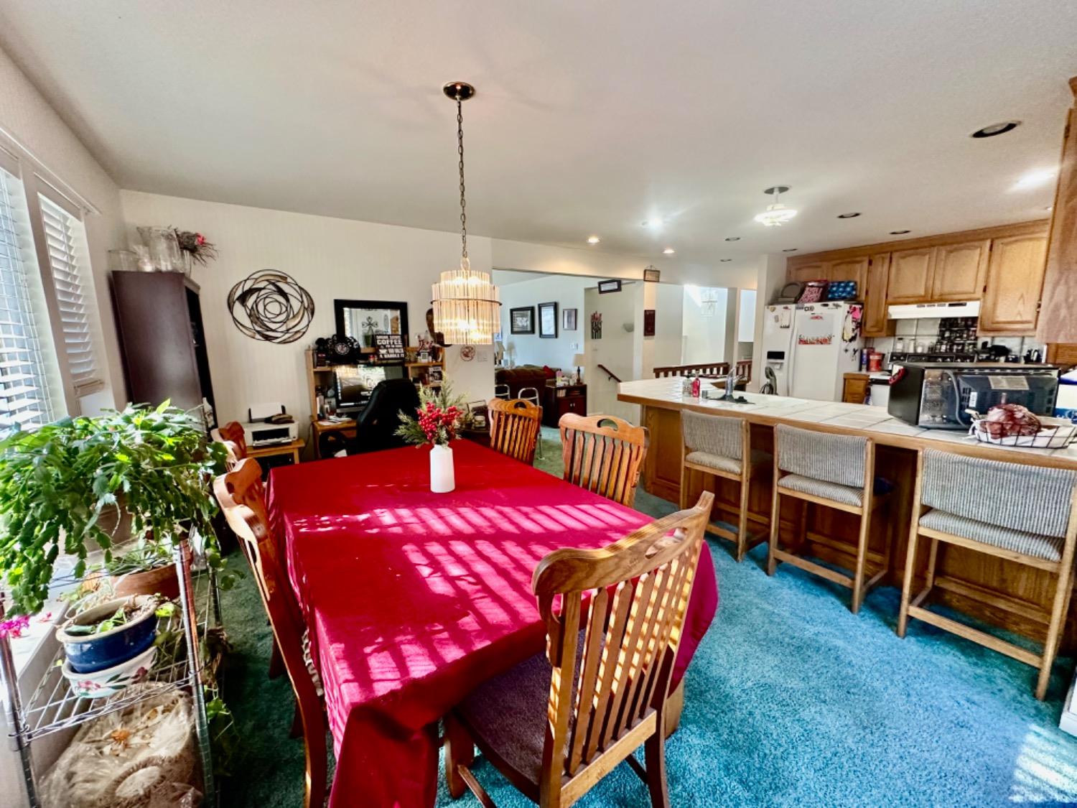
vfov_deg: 85.7
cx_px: 538
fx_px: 436
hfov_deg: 102.1
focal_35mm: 14
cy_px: 404
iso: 250
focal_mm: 2.22
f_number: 2.2
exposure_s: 1/120
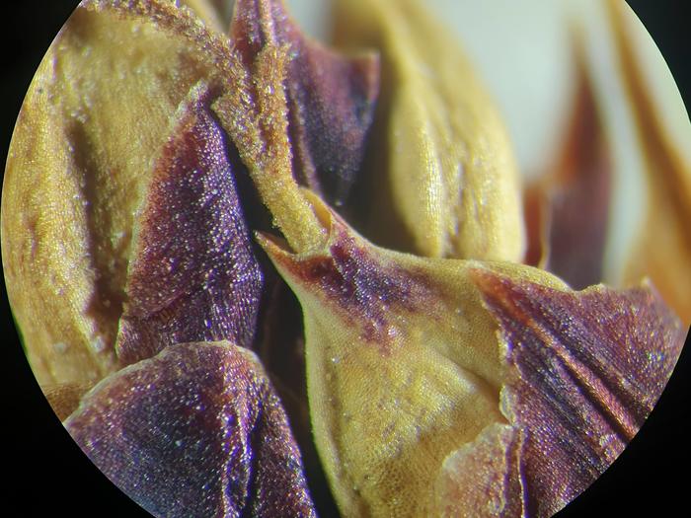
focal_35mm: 26
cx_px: 346
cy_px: 259
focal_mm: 4.3
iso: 50
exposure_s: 1/60
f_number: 2.4
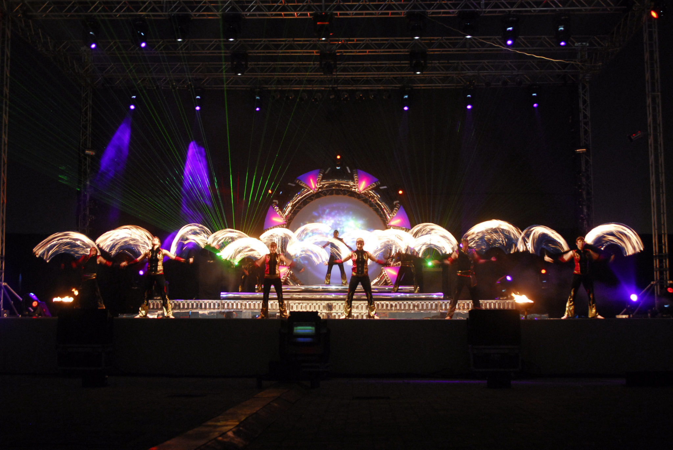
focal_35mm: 112
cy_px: 225
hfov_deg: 18.2
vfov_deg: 12.2
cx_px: 336
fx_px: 2106
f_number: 4.5
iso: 800
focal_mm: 75
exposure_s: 1/6
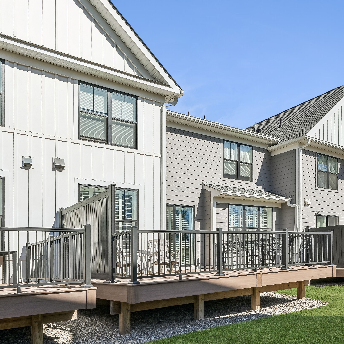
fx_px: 296
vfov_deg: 60.0
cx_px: 137
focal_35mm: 26
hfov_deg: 59.8
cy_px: 145
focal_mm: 15.8
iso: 125
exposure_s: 1/320
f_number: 10
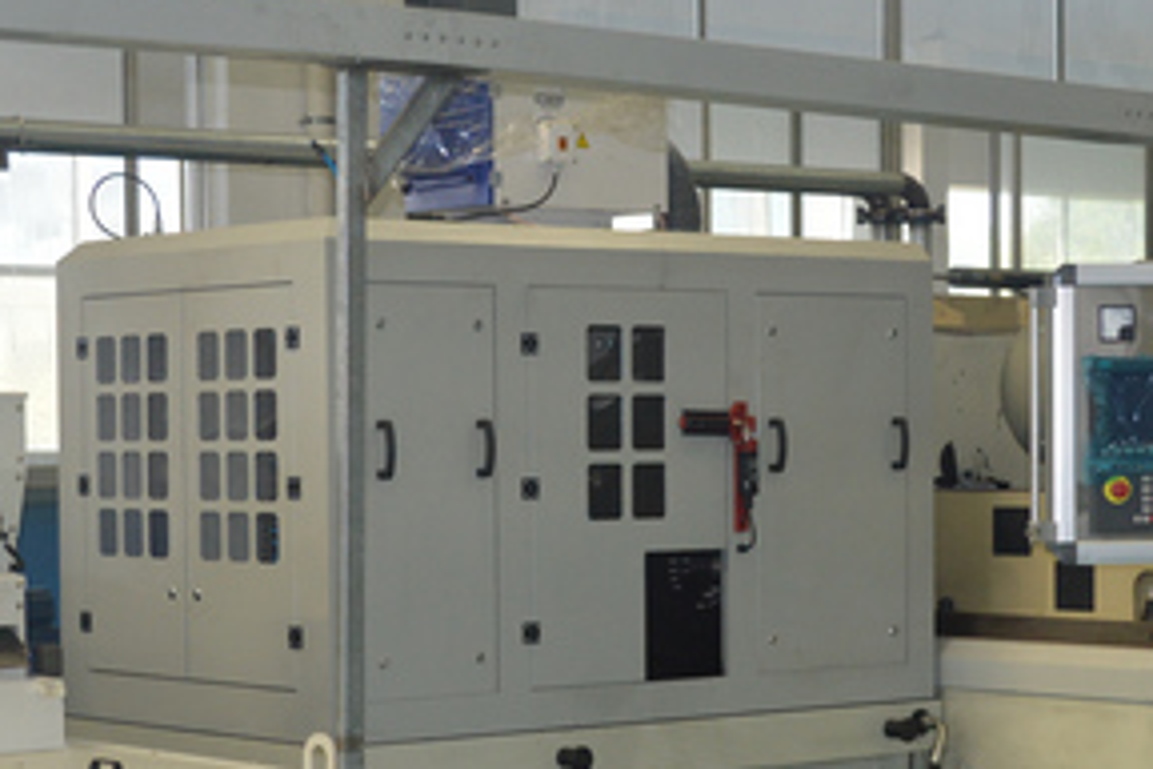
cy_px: 533
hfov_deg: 20.4
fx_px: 3203
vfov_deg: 13.7
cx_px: 536
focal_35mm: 100
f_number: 4
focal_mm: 24
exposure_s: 1/125
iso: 360
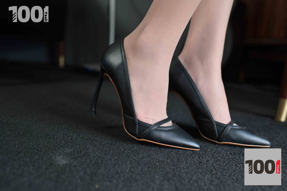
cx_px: 144
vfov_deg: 37.9
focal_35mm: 35
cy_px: 96
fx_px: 279
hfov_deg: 54.4
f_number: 3.2
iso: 800
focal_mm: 35
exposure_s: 1/200
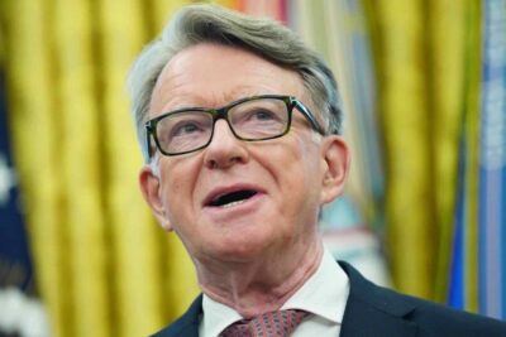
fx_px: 4218
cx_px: 253
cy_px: 168
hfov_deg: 6.9
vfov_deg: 4.6
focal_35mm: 300
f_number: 2.8
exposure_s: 1/250
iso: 1600
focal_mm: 200
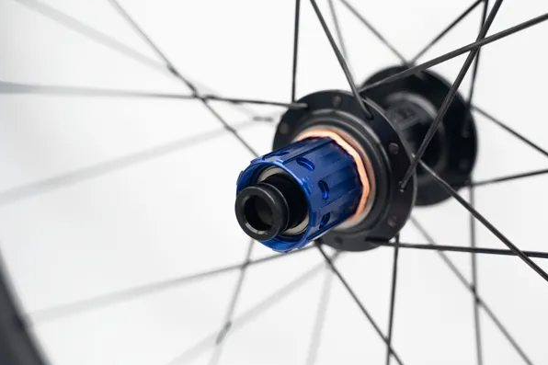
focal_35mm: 55
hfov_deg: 36.0
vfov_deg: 24.6
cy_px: 157
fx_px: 837
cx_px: 352
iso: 800
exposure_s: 1/1250
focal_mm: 41
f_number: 2.8
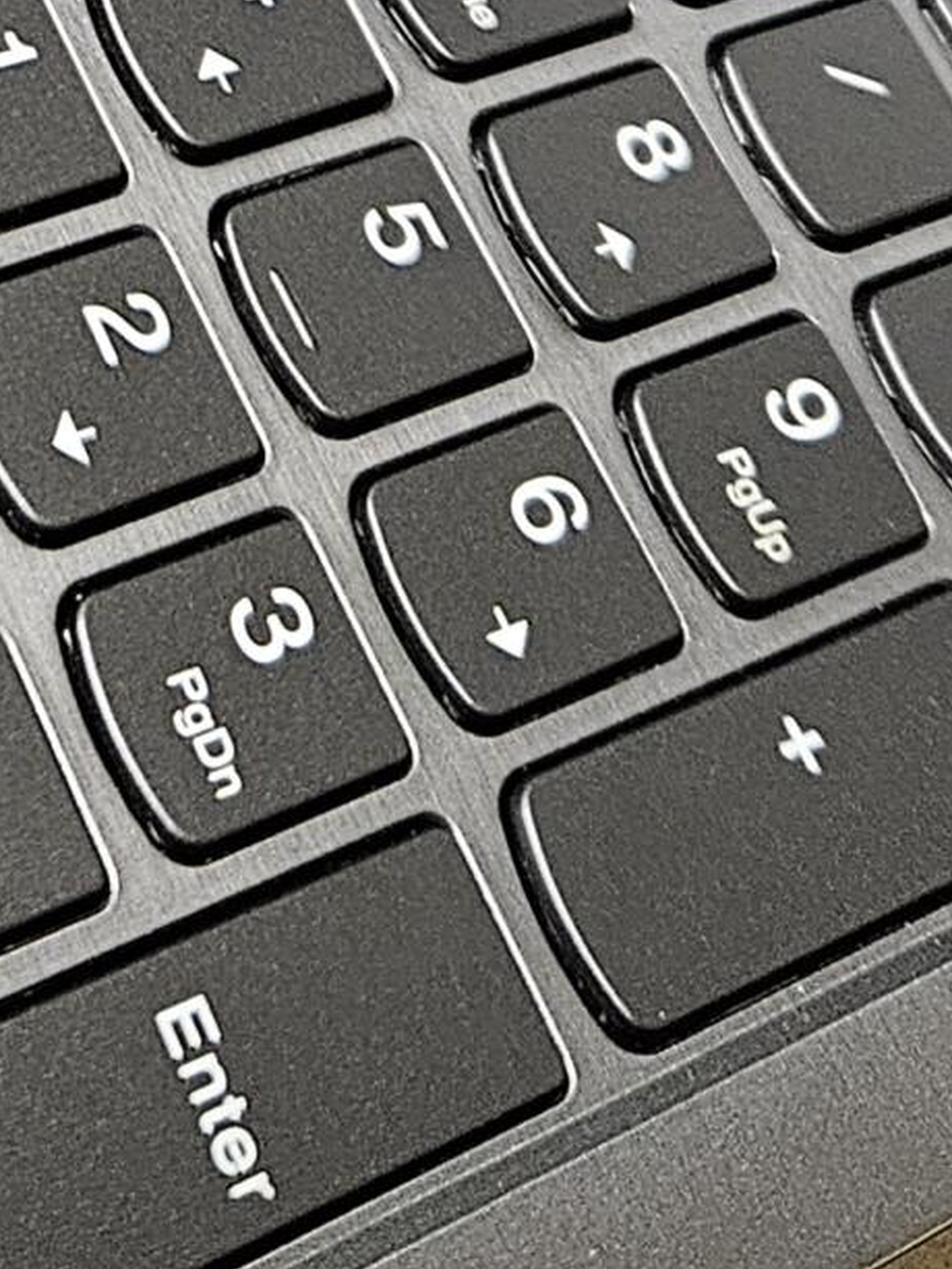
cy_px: -745
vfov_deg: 17.8
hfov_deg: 14.6
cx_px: -337
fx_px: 3519
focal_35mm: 96
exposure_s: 1/100
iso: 640
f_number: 1.8
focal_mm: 5.4
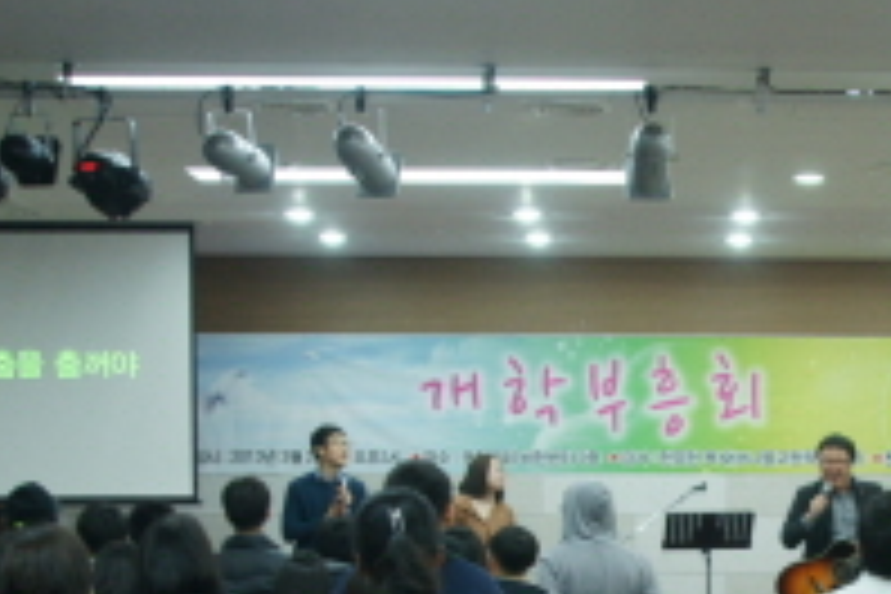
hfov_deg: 21.9
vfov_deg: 14.6
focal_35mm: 91
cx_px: 788
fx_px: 2252
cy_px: 700
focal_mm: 20
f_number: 4
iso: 500
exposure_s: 1/40
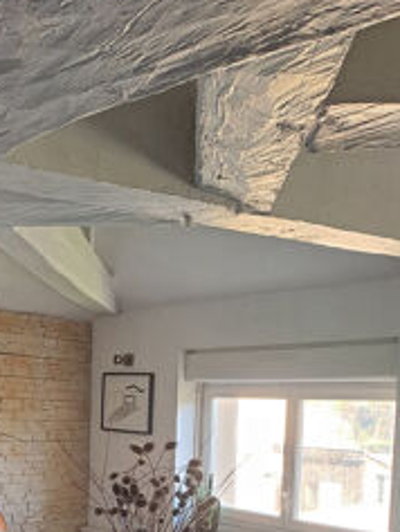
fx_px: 693
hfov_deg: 31.6
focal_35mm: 45
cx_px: 97
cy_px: 466
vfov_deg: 39.4
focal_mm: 4.65
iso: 100
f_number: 1.8
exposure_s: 1/50
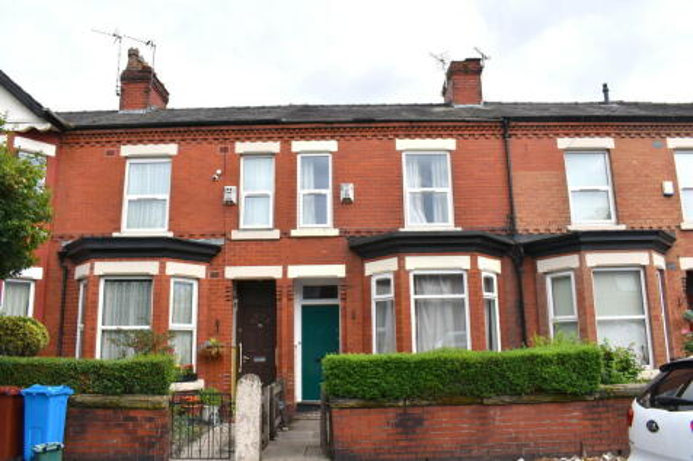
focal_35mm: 27
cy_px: 230
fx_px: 520
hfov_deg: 67.4
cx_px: 346
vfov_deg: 47.9
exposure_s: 1/400
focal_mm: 18
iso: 200
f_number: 10
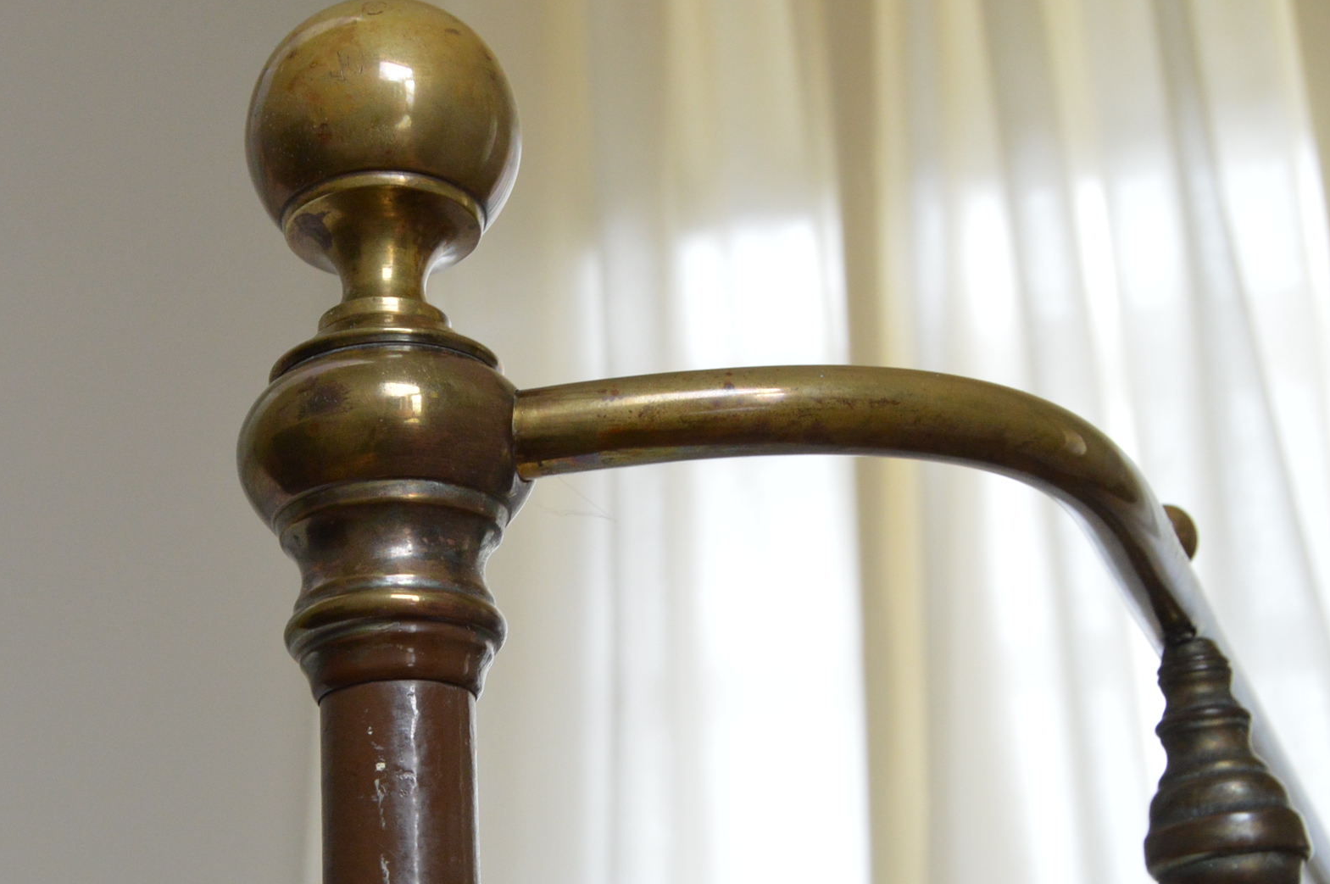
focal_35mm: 69
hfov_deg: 28.8
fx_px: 2547
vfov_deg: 19.5
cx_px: 309
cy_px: 681
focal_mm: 24
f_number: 7.1
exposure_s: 1/40
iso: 900
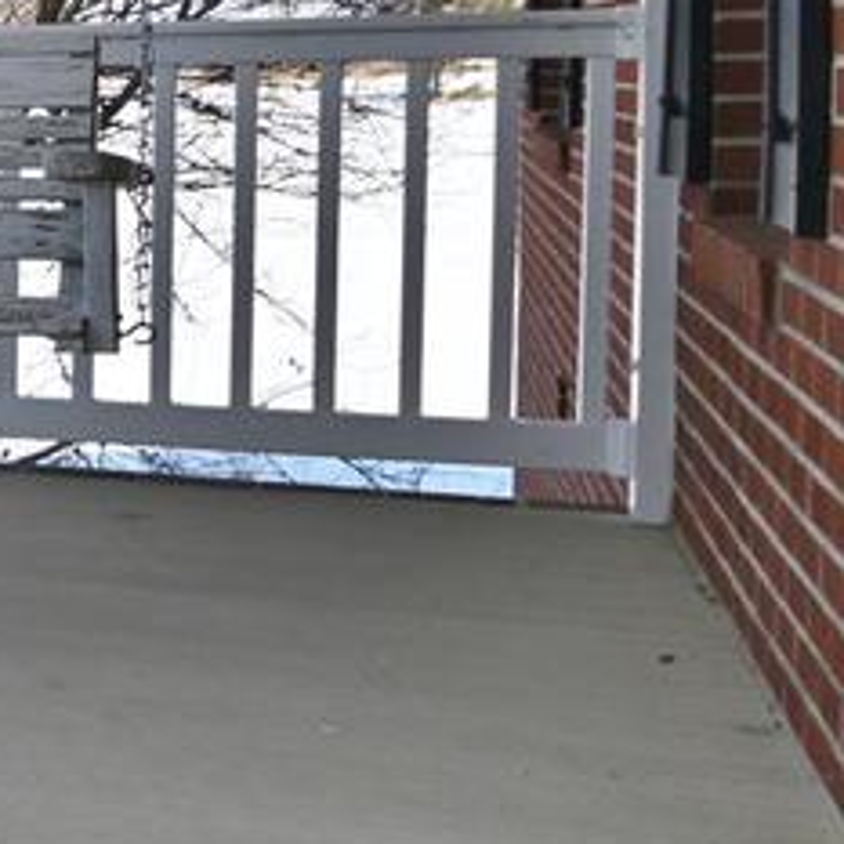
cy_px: 163
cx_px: -1529
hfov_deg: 12.3
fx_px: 2317
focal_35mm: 84
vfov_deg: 20.4
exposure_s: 1/320
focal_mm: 16
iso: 100
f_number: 6.3
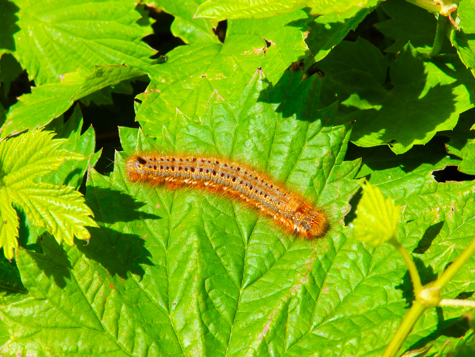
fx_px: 837
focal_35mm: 61
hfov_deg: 31.7
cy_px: 178
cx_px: 239
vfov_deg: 24.0
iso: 80
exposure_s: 1/320
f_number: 4.6
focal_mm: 10.9
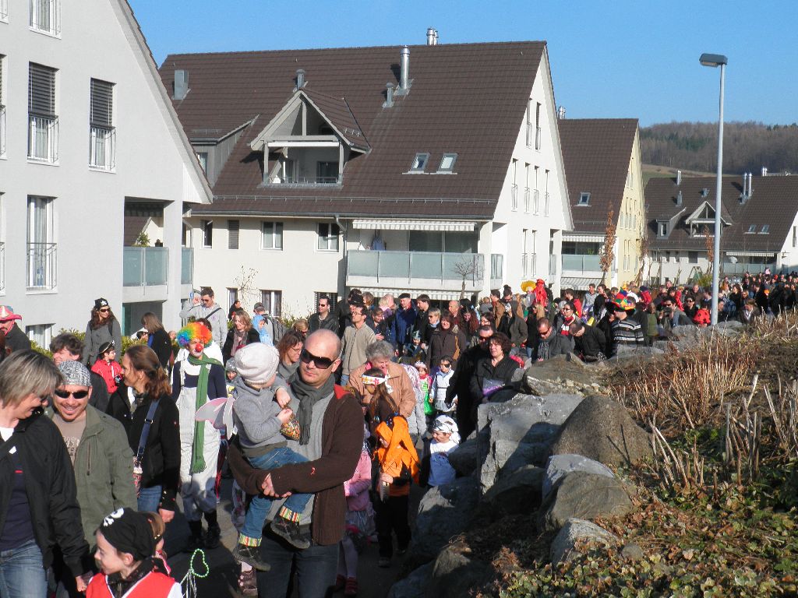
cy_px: 299
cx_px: 399
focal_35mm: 49
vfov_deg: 29.7
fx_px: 1130
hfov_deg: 38.9
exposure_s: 1/100
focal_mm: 8.7
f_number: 10.9
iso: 64
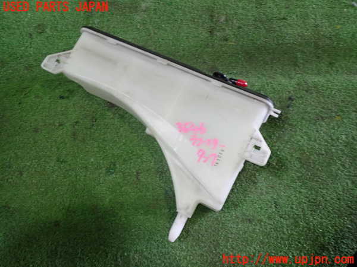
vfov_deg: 46.8
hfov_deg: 60.0
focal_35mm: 30
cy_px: 134
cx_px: 178
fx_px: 309
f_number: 2.3
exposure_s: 1/30
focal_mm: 5.4
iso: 250
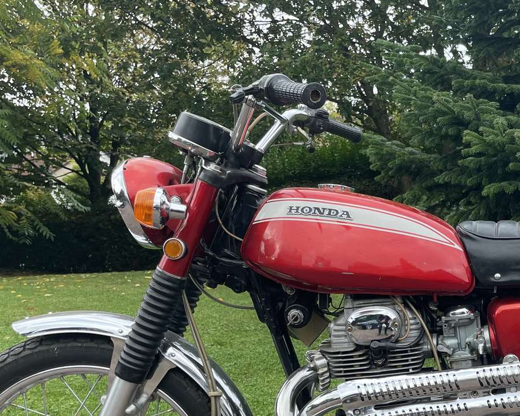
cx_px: 457
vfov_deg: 26.3
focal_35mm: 56
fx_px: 862
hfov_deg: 32.1
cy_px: 367
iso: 32
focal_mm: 4.2
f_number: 1.6
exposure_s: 1/177
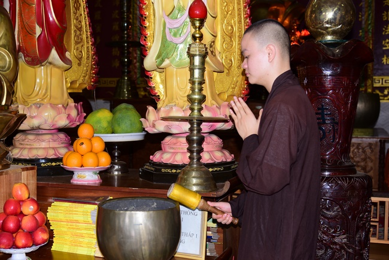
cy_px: 130
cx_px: 194
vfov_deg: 28.1
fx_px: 519
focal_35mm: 48
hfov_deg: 41.1
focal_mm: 48
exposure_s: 1/60
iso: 320
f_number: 4
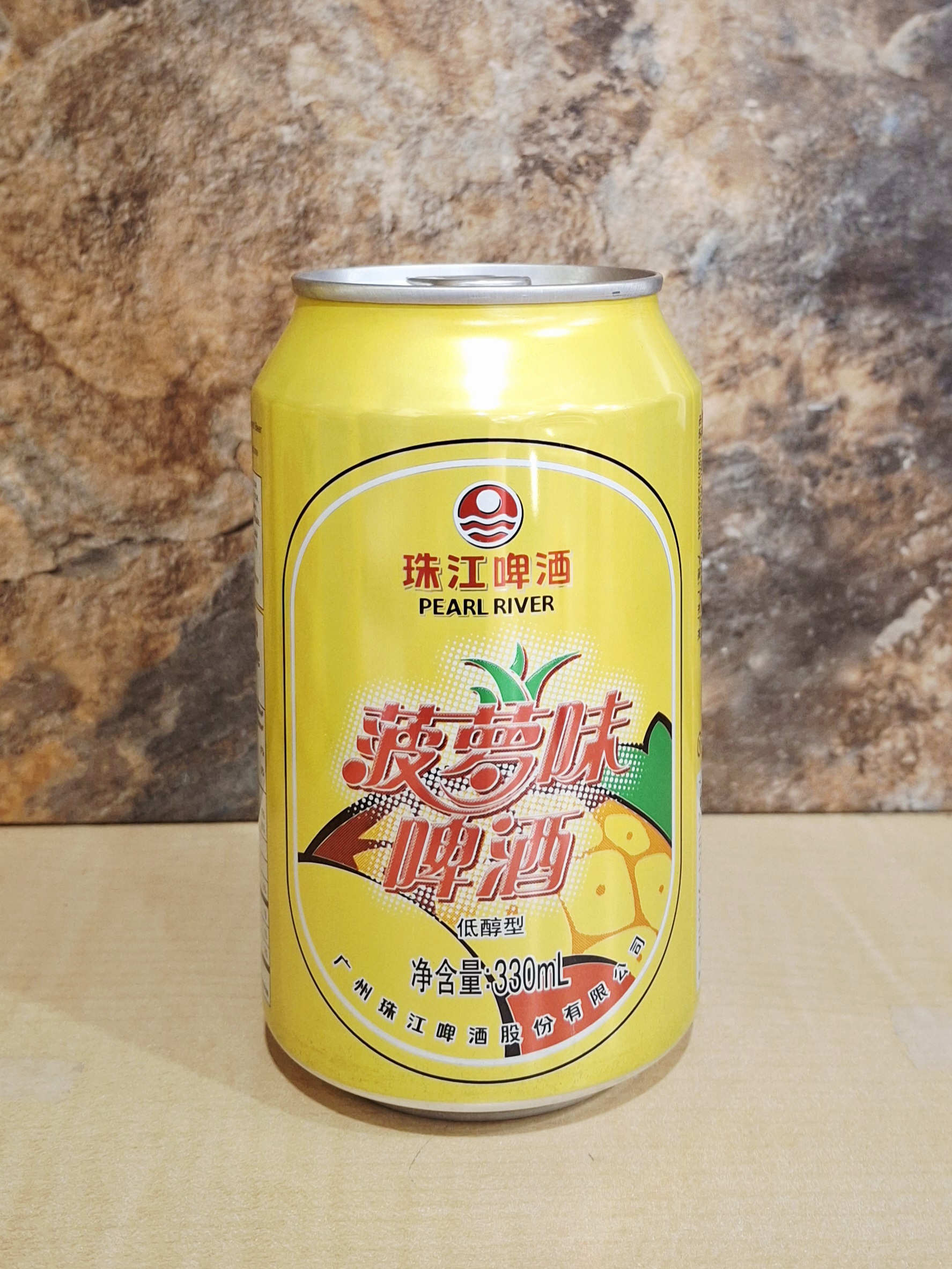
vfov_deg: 69.4
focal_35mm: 25
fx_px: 917
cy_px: 634
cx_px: 476
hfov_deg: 54.9
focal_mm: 4.69
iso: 320
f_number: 1.8
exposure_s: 1/30
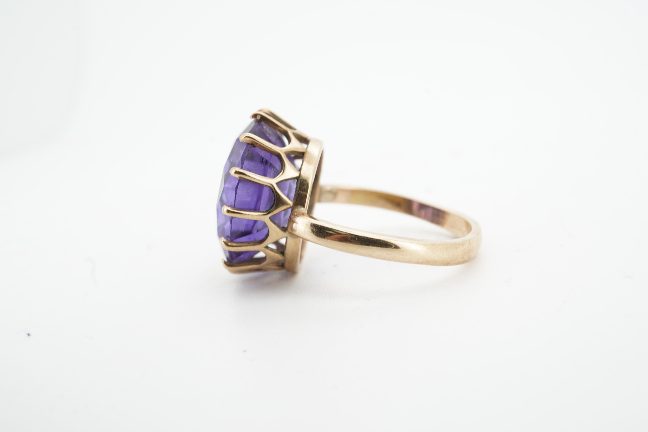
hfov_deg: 43.6
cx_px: 324
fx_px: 810
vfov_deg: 29.9
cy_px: 216
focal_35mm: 45
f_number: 22
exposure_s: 1/50
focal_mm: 30
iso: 125
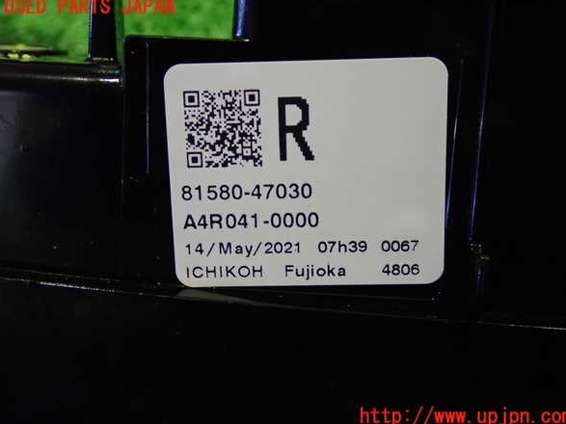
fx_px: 736
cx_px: 288
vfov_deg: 32.2
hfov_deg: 42.1
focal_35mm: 45
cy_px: 212
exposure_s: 1/40
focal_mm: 7.84
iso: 800
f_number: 2.9
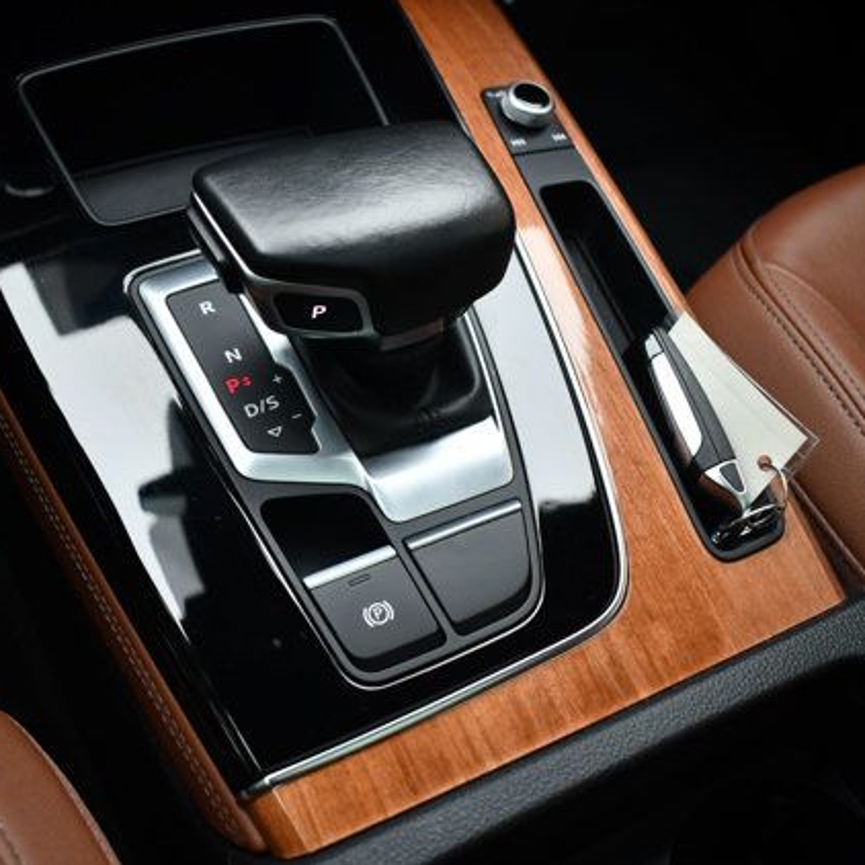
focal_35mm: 40
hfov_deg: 41.8
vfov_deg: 41.9
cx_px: 369
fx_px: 1131
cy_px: 429
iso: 560
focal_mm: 21
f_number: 3.8
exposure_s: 1/250
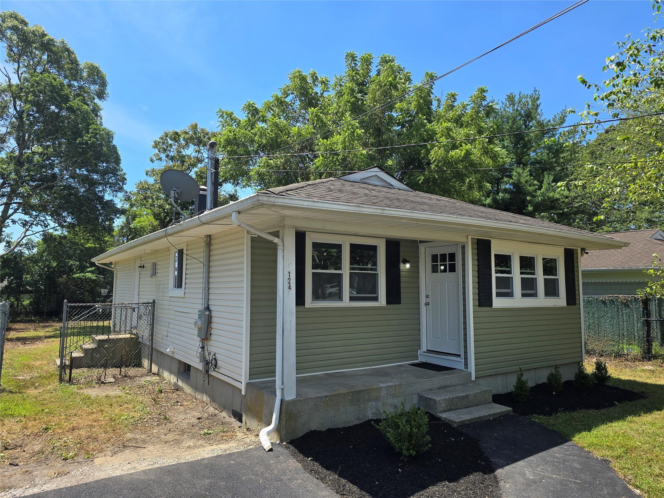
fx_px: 441
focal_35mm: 23
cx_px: 332
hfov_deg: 73.9
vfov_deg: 58.9
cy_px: 249
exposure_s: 1/452
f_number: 1.7
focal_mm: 6.3
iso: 12
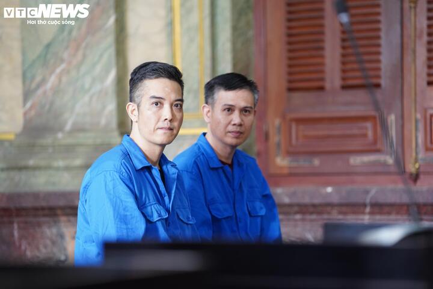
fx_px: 1840
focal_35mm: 153
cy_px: 144
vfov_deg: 9.0
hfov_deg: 13.4
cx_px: 216
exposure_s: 1/160
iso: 3200
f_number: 2.8
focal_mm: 153
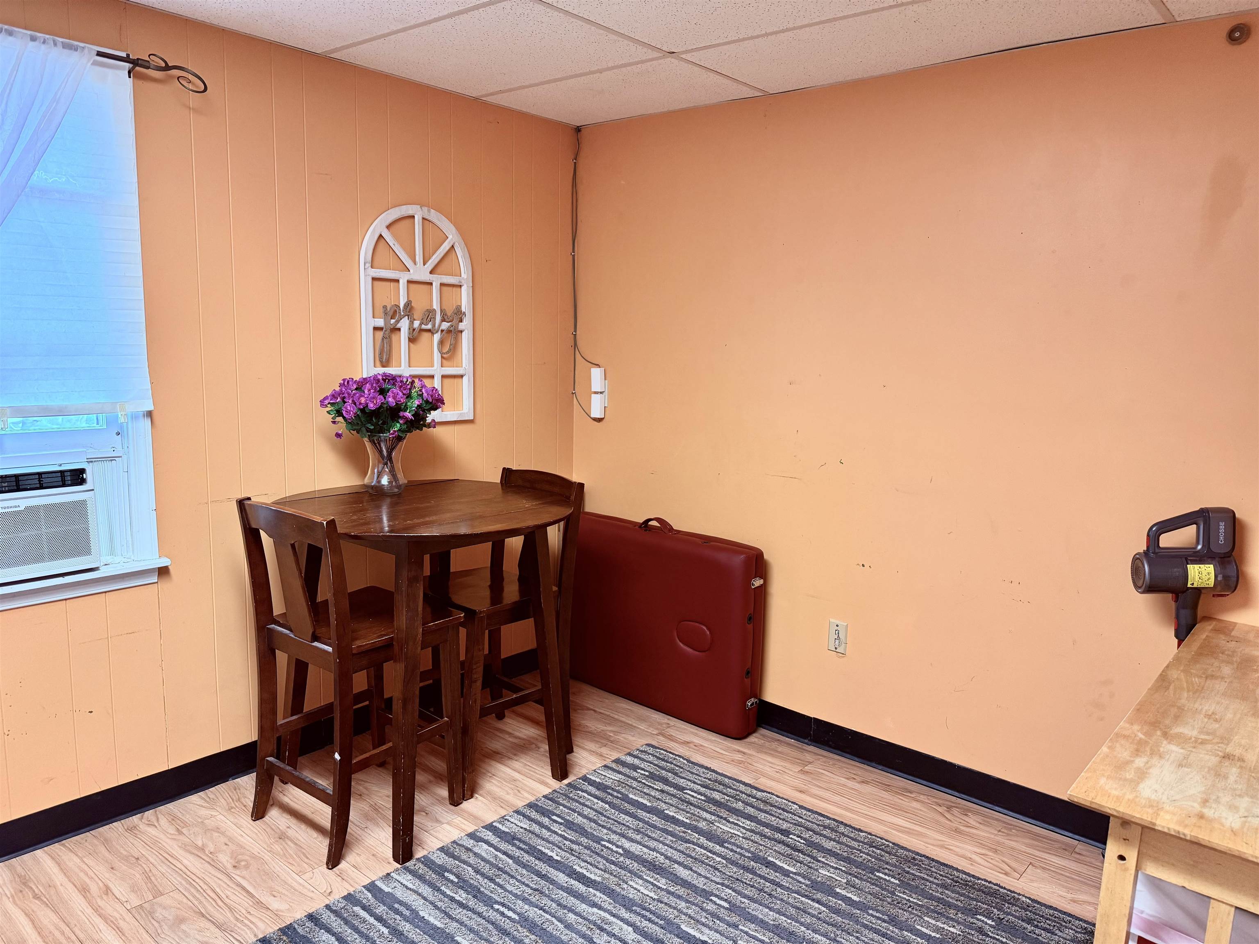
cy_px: 472
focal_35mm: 24
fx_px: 873
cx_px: 630
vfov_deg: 56.8
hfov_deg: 71.6
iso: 200
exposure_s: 1/60
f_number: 1.78
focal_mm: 6.76
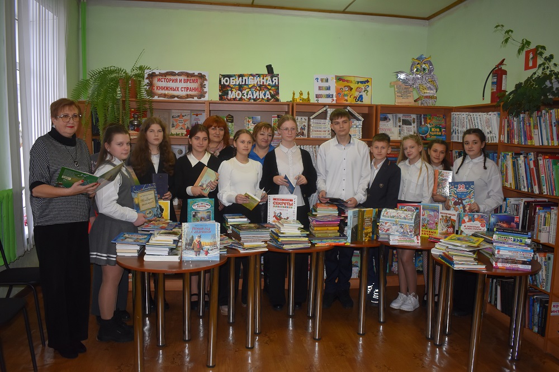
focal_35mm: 30
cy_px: 186
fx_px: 466
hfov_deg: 61.9
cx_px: 280
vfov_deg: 43.6
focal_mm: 20
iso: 800
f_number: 3.5
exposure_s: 1/125
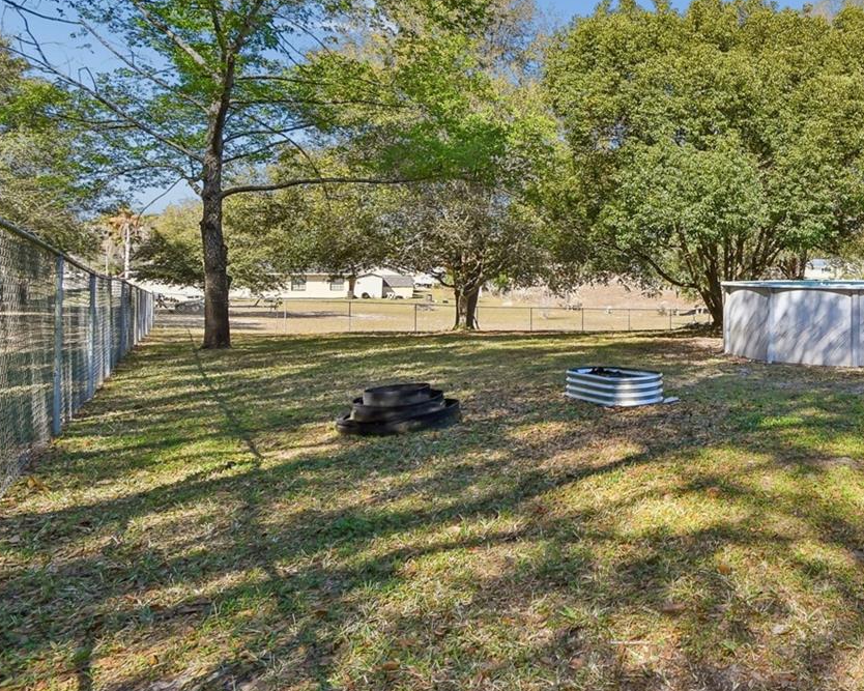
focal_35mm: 27
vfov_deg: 52.5
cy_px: 255
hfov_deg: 56.9
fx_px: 690
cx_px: 747
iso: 100
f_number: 7.1
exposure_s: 1/125
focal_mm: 10
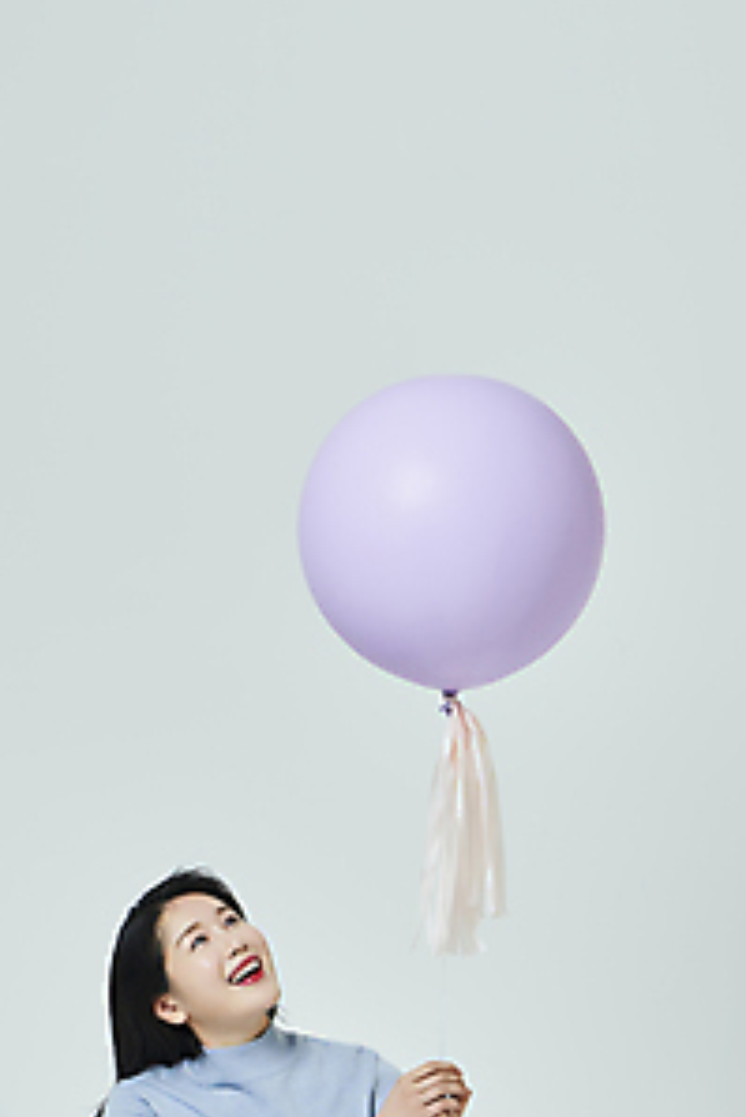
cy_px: 660
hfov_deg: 14.6
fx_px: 2918
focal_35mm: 94
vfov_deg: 21.6
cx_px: 332
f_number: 11
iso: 100
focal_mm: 70
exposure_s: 1/125
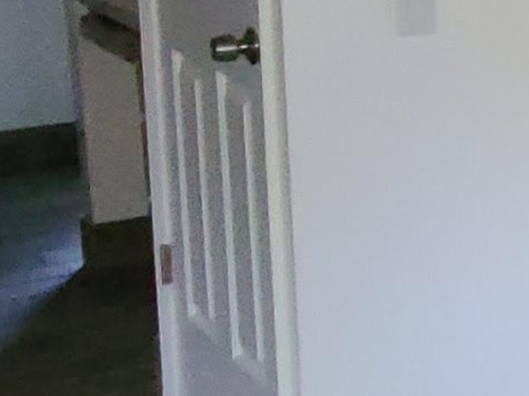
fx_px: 1298
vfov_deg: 16.8
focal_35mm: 85
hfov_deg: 15.4
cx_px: 1203
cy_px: -42
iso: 640
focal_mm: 2.2
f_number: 2.2
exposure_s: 1/26
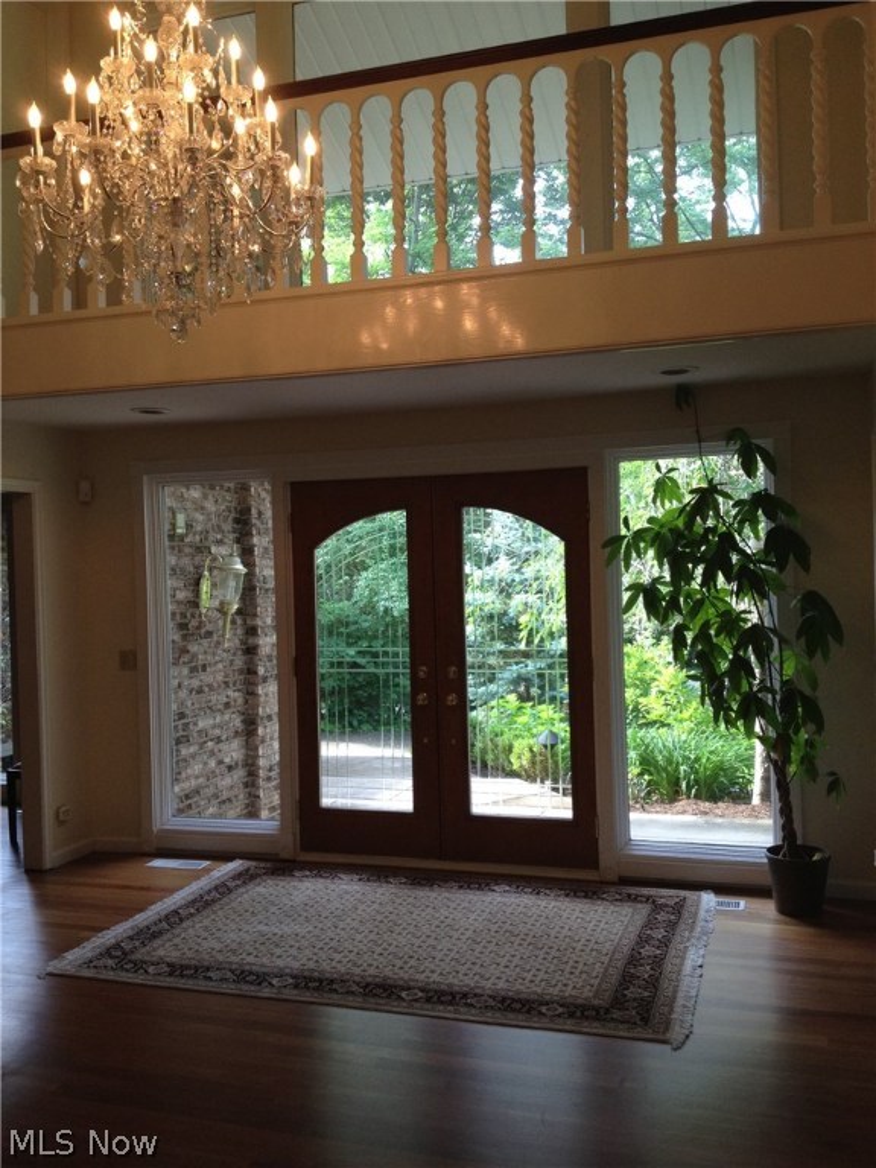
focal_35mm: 35
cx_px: 438
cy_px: 584
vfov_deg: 52.6
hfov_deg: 40.7
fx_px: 1181
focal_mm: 4.28
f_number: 2.4
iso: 100
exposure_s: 1/120
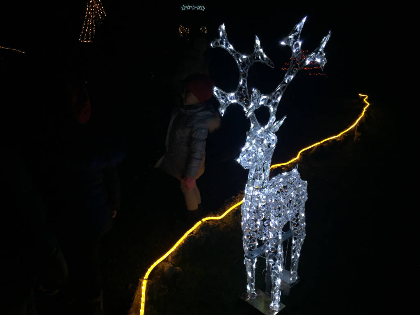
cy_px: 158
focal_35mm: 29
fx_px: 352
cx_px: 210
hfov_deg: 61.7
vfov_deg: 48.2
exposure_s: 1/33
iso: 40
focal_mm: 4.15
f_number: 2.2
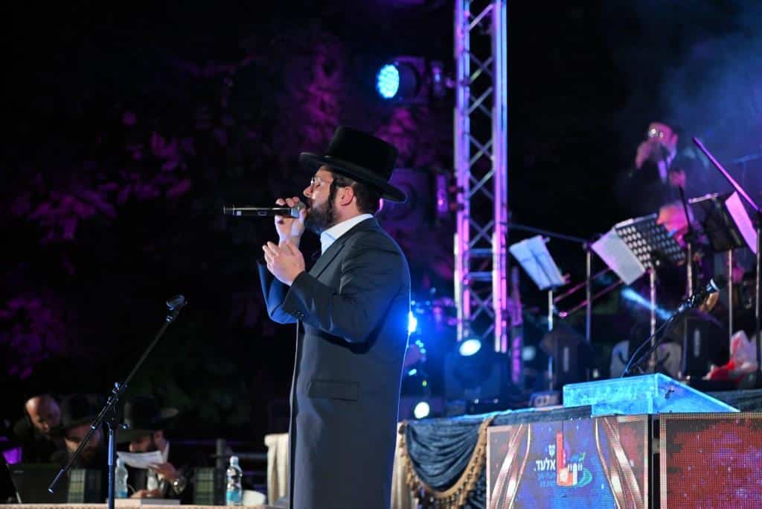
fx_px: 2329
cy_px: 254
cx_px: 381
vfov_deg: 12.5
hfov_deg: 18.6
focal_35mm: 110
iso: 500
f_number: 4
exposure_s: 1/160
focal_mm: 110
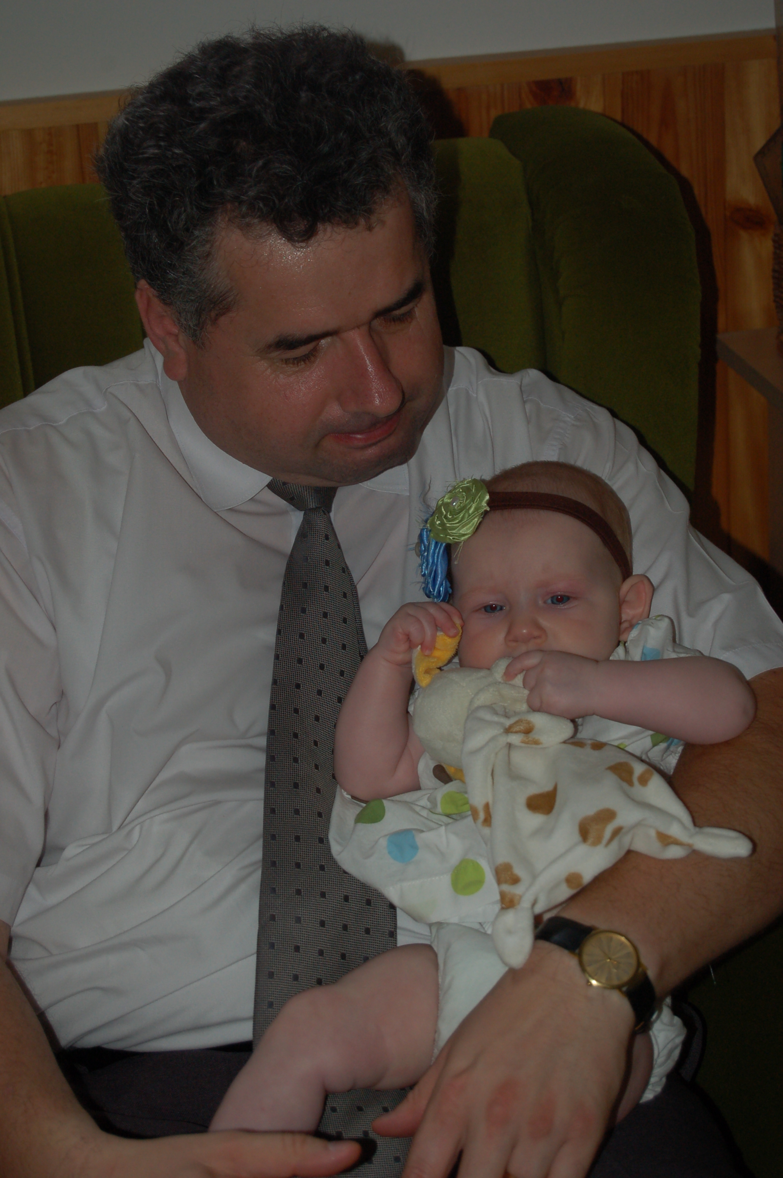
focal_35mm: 82
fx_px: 2696
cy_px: 589
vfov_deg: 24.6
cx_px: 392
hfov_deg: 16.5
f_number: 5.6
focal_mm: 55
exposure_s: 1/60
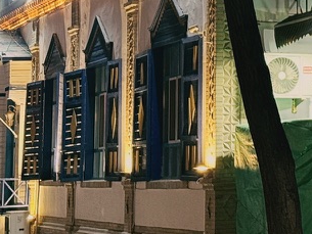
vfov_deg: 9.1
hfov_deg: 11.9
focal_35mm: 161
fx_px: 1452
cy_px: -66
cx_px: 406
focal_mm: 6.76
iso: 200
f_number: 1.78
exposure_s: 1/33
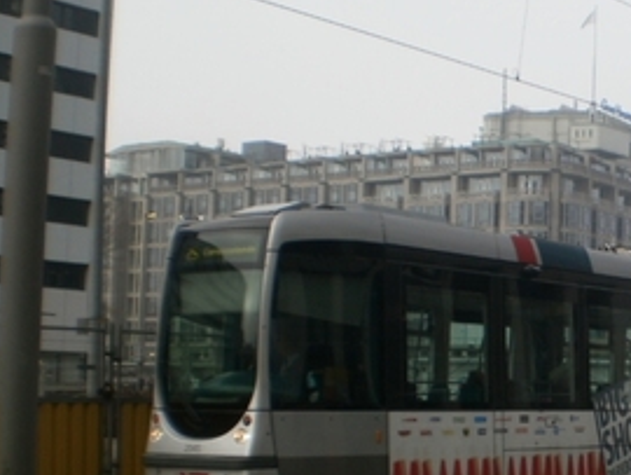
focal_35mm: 80
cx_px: 680
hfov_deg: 23.1
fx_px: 1460
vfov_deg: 18.4
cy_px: 353
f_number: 4.6
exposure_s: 1/250
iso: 100
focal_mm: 6.3
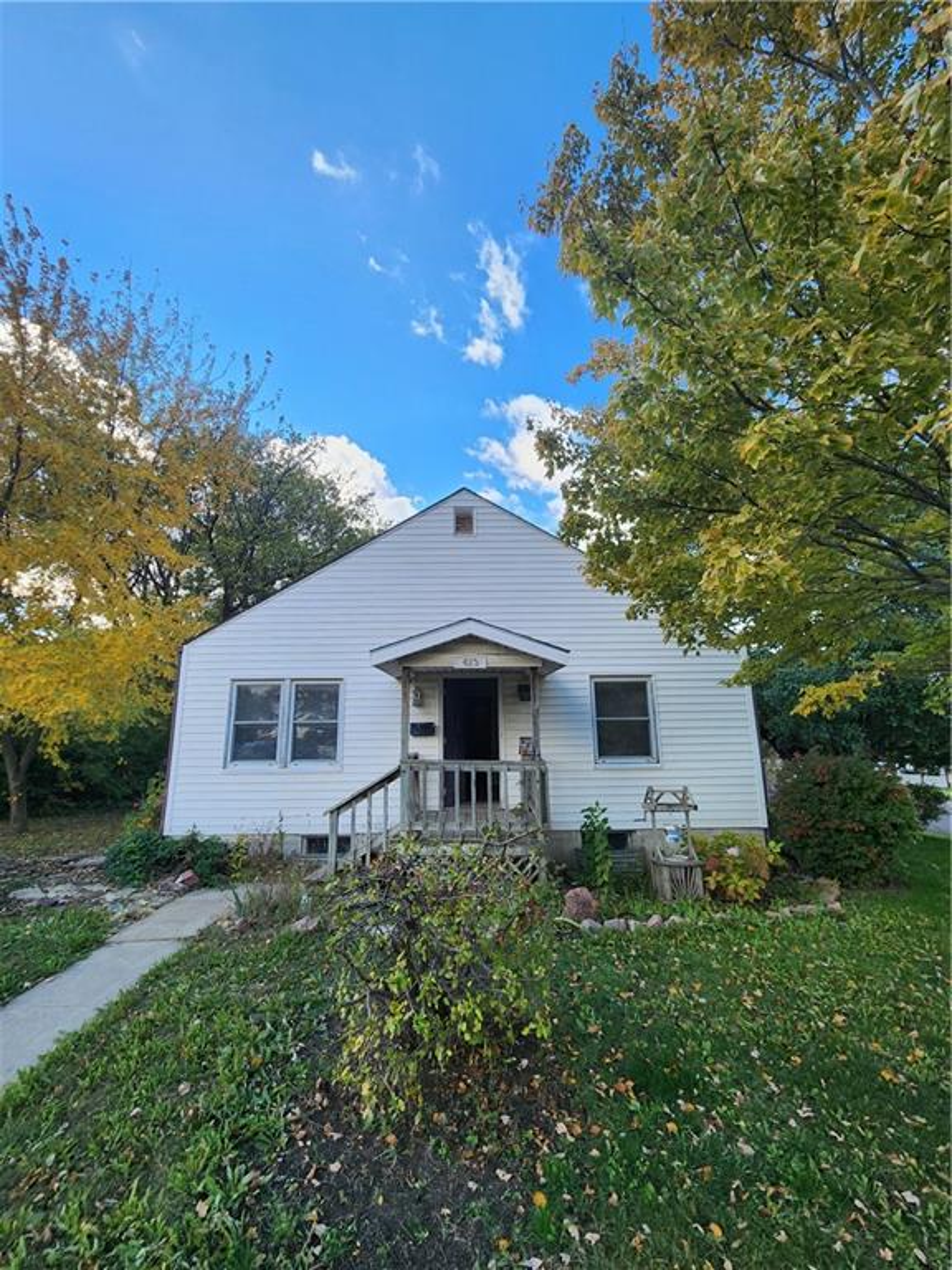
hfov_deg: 89.9
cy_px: 635
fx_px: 477
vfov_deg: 106.2
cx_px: 476
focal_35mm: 13
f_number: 2.2
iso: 50
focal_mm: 2.2
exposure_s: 1/431
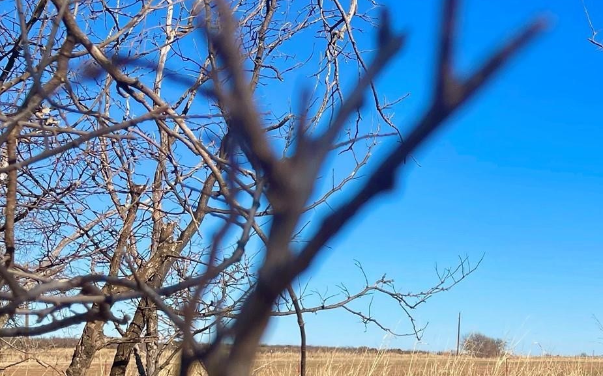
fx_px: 1002
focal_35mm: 61
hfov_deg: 30.2
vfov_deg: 20.5
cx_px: 656
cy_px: 386
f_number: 1.6
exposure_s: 1/3610
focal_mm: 4.2
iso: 32
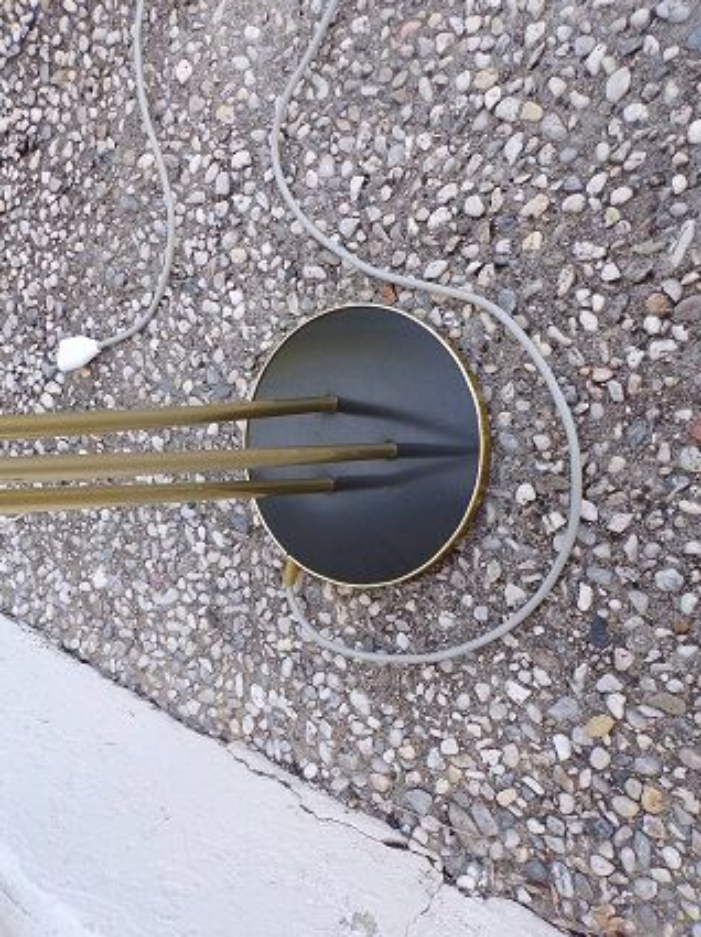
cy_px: 459
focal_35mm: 26
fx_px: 703
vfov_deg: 67.3
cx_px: 341
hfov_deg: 53.0
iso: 80
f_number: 4.3
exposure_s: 1/58
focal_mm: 4.3
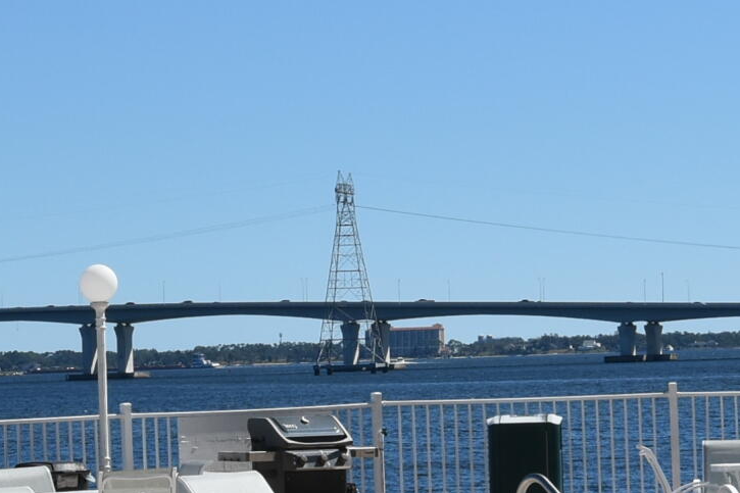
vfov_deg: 7.6
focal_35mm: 180
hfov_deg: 11.4
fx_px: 3700
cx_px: 382
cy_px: 294
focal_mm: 29
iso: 200
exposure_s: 1/500
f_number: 11
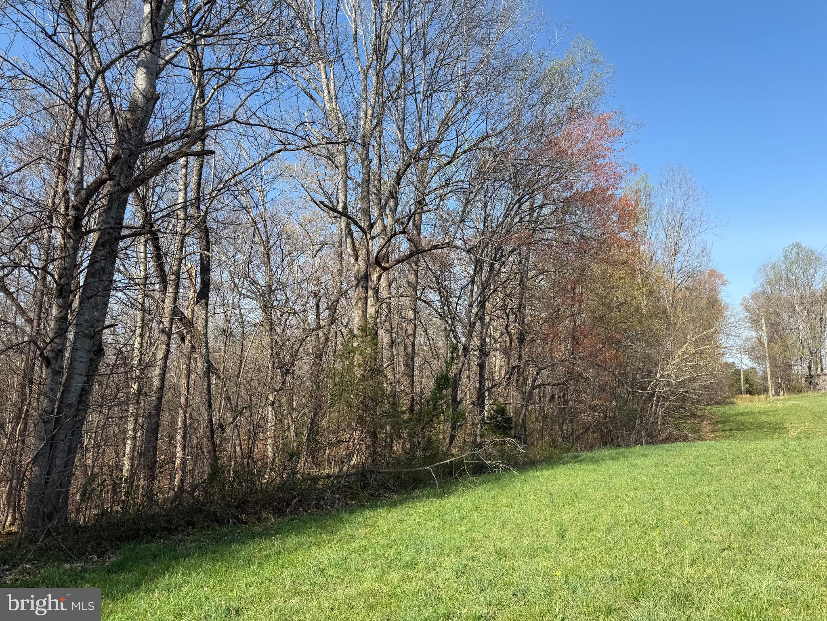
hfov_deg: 71.6
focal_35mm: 24
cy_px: 310
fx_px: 573
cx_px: 414
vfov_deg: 56.8
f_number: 1.78
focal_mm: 6.76
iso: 80
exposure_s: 1/2611
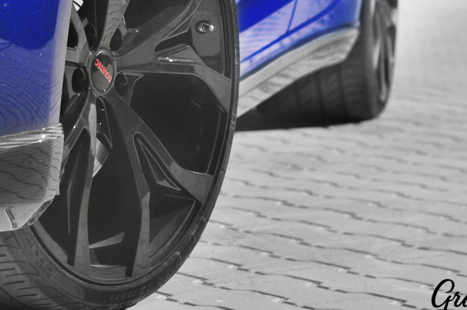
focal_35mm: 209
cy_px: -51
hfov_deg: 9.8
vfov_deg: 6.5
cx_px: -48
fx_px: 2708
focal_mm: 50
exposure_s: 1/640
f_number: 3.2
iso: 100
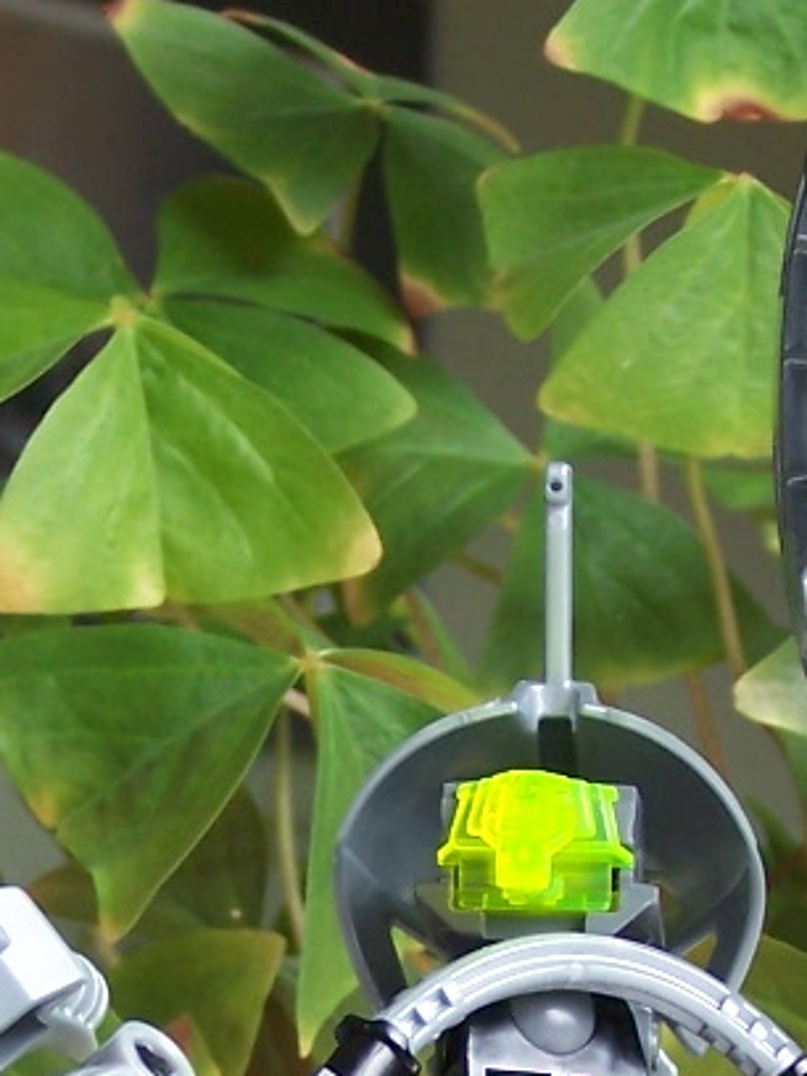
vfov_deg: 13.0
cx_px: 464
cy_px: 1094
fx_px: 4663
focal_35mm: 150
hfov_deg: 9.9
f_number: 3.2
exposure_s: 1/45
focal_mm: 8.5
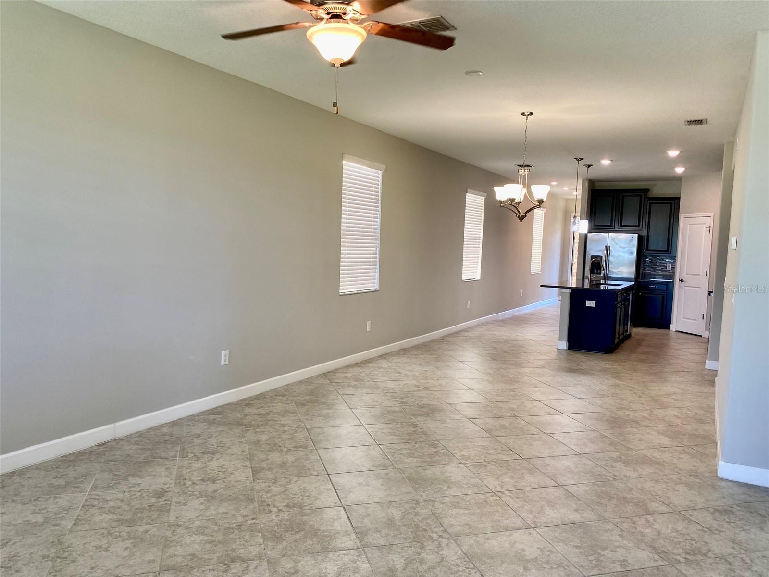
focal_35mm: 26
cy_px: 288
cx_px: 384
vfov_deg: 53.1
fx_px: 578
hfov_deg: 67.3
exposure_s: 1/60
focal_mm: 4.25
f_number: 1.8
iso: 64
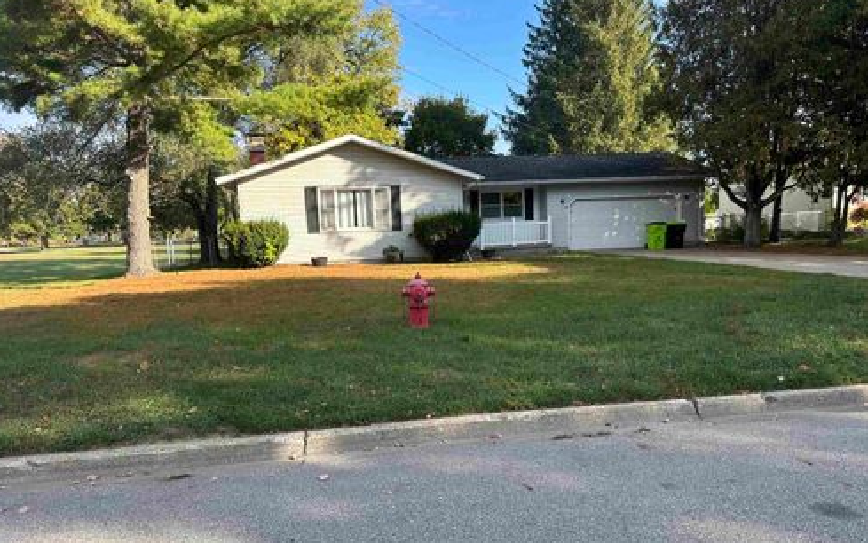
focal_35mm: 26
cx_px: 438
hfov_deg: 70.4
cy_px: 285
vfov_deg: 47.6
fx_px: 615
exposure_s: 1/1107
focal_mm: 6.86
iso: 80
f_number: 1.78
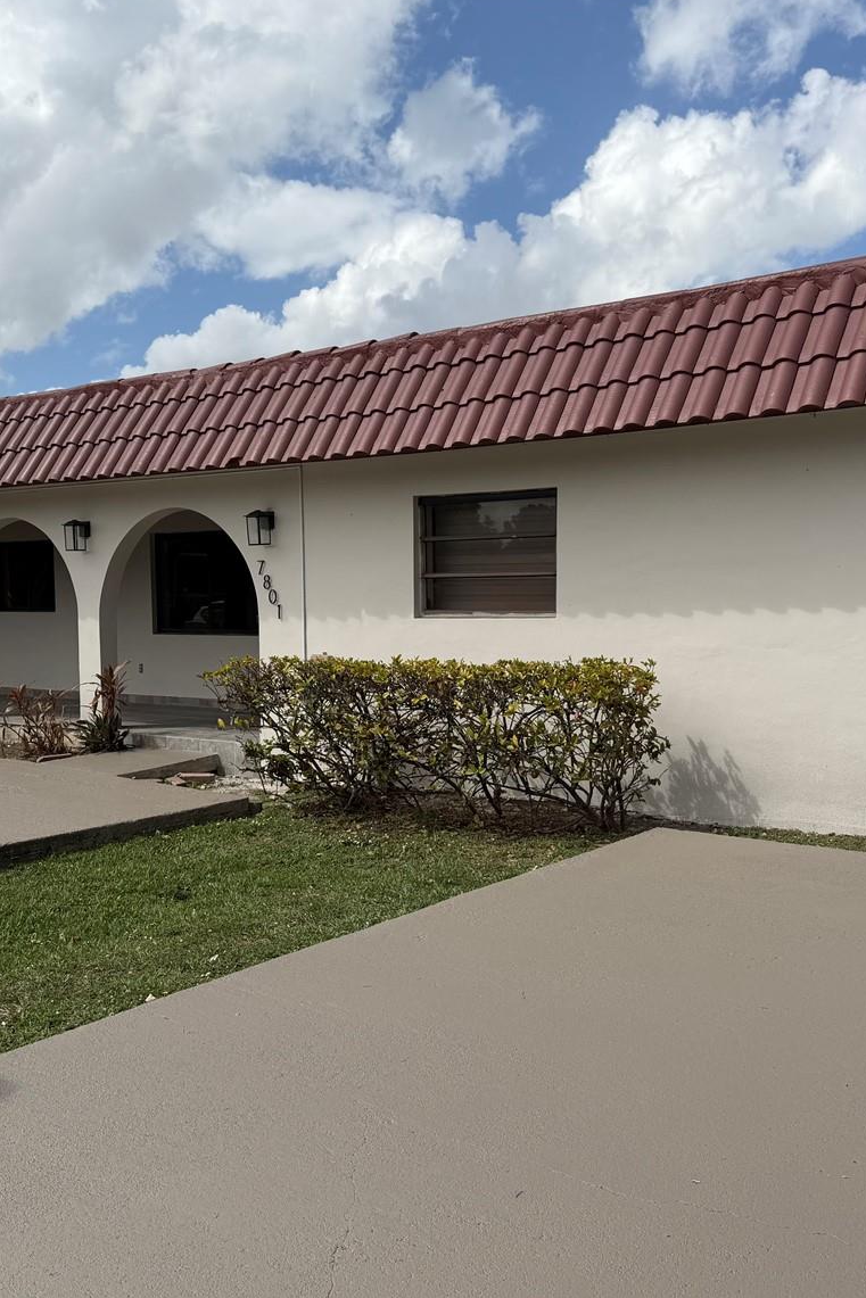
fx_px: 1262
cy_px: 671
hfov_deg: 37.9
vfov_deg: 54.4
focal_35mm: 35
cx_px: 418
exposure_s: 1/7353
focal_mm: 6.76
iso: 80
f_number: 1.78
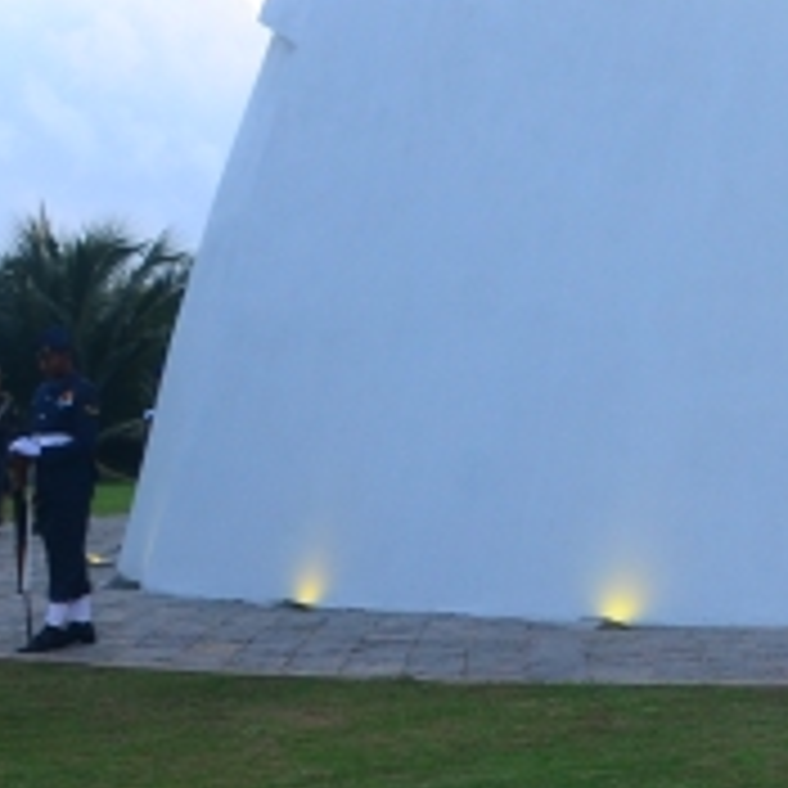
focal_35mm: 102
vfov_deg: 17.0
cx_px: 1459
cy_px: 308
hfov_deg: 14.7
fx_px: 2627
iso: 400
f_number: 8
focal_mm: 20
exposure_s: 1/80
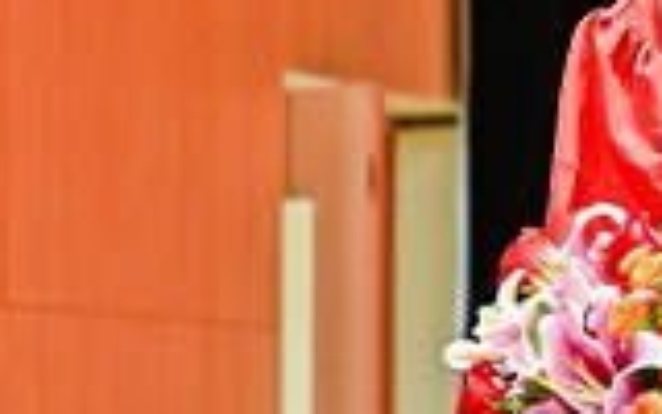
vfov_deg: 5.9
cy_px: 112
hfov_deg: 9.2
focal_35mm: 223
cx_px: 890
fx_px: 4023
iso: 1000
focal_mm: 70
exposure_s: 1/200
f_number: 2.8
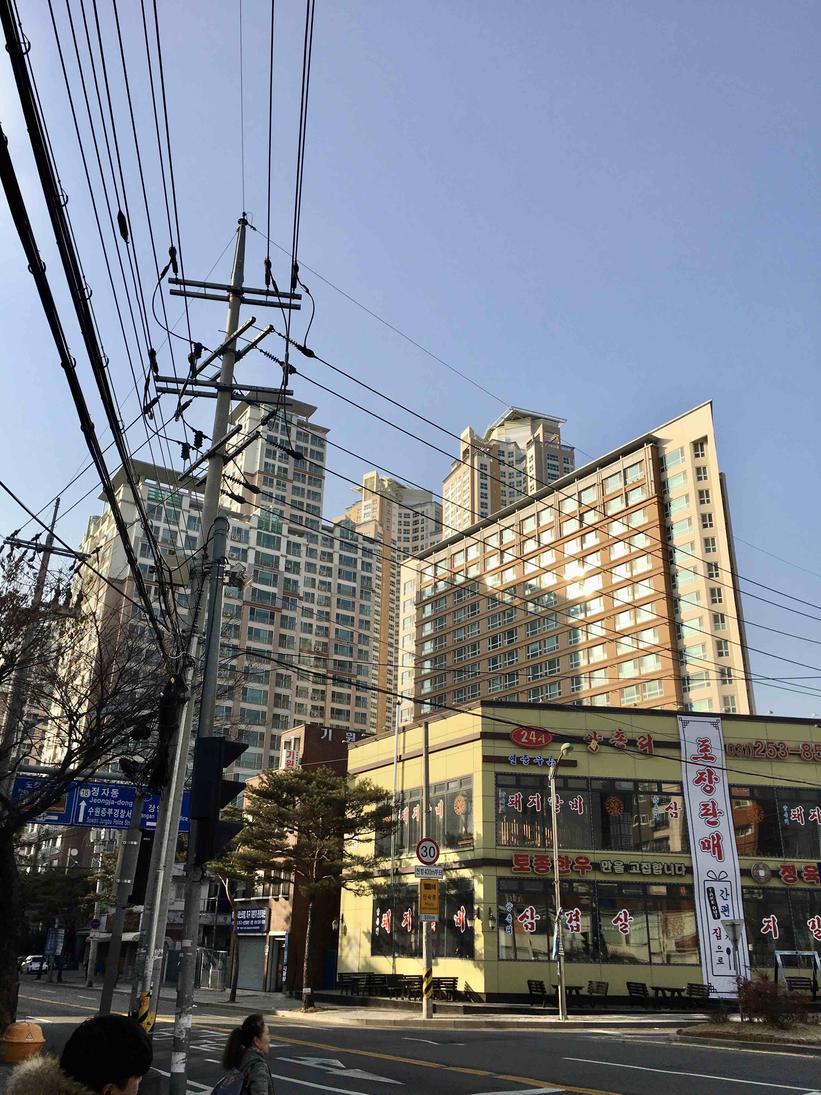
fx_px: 917
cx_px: 410
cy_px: 548
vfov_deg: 61.7
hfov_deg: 48.2
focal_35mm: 29
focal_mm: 4.15
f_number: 2.2
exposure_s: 1/1131
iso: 25
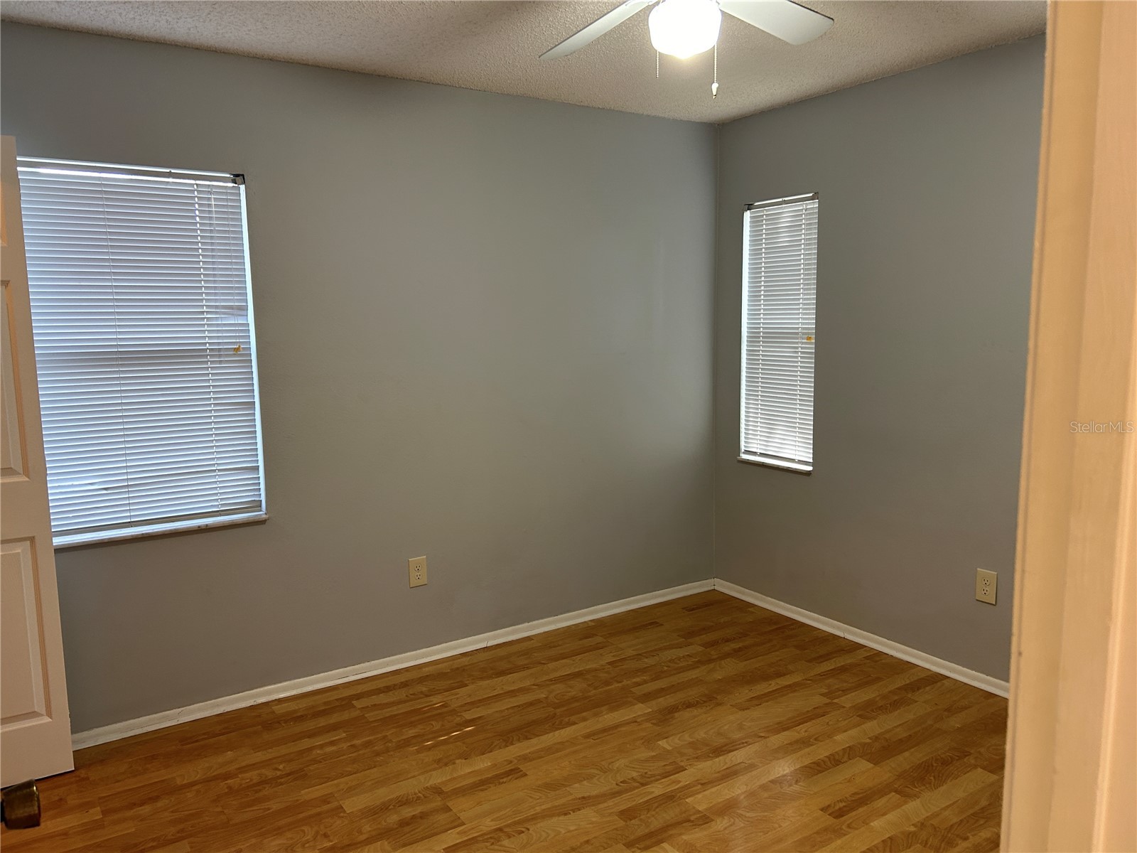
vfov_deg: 53.1
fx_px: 854
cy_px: 426
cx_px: 568
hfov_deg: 67.3
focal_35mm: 26
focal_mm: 5.7
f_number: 1.5
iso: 100
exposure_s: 1/60
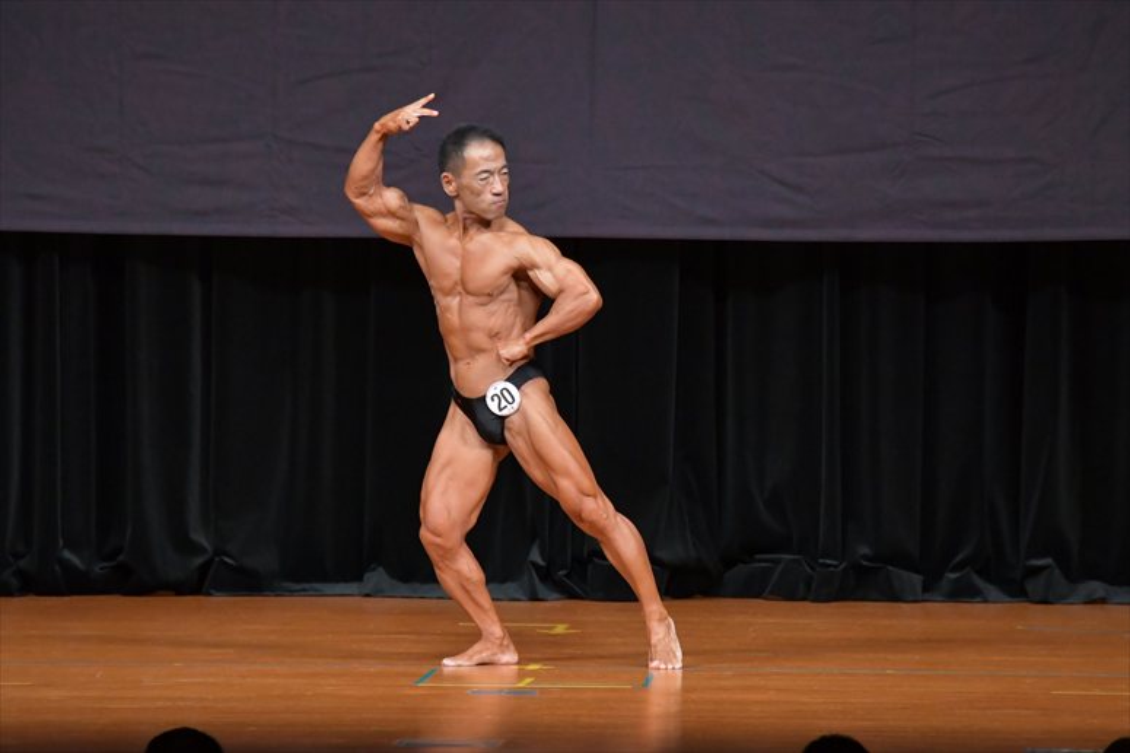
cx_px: 565
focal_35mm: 270
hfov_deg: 7.6
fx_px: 8471
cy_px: 376
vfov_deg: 5.1
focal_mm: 180
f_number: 5.6
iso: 5000
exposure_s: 1/400
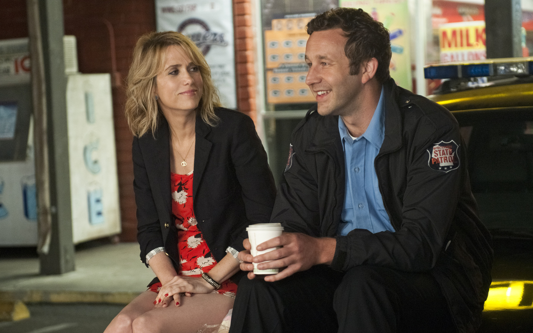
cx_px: 266
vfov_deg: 12.2
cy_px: 176
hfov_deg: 19.5
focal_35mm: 107
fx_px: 1554
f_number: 3.2
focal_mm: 70
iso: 1600
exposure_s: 1/80
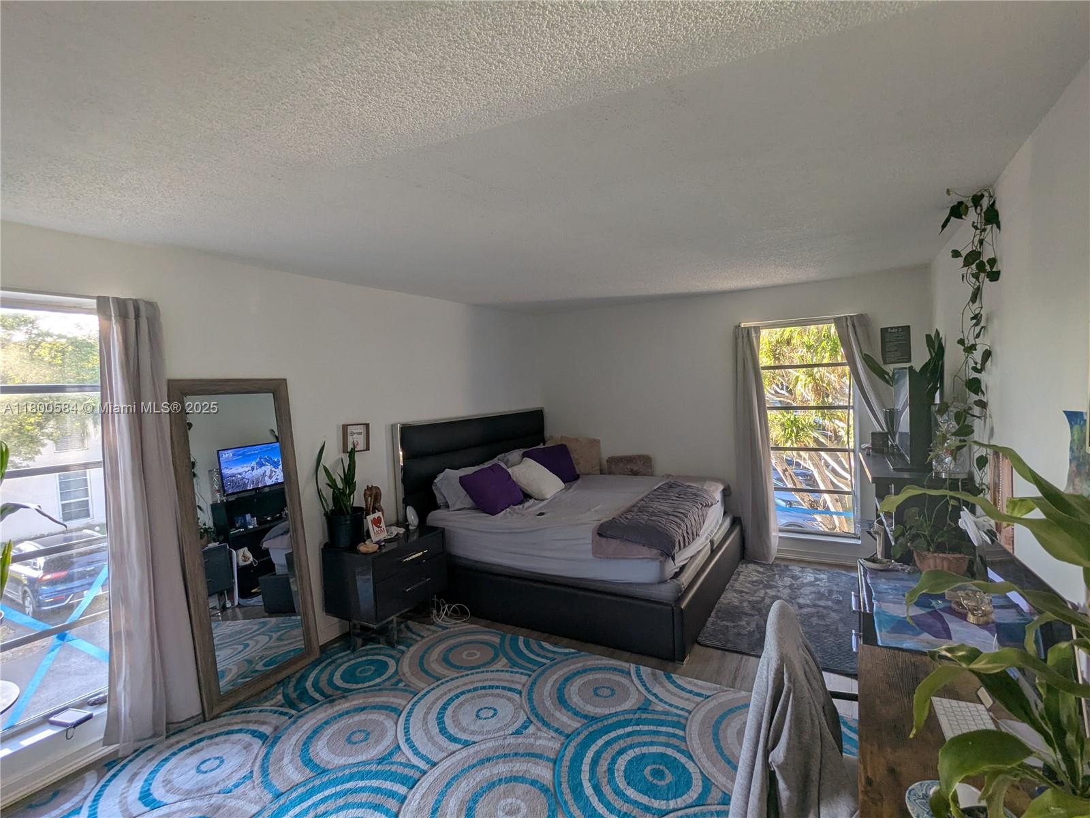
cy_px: 409
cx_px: 545
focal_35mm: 16
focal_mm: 2.35
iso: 50
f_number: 2.2
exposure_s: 1/60
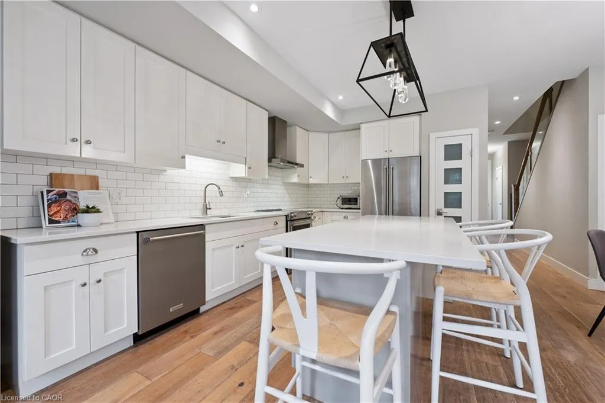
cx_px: 302
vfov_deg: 77.2
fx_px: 252
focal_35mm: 15
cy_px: 202
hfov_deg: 100.4
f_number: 8
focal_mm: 15
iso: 200
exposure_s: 1/13
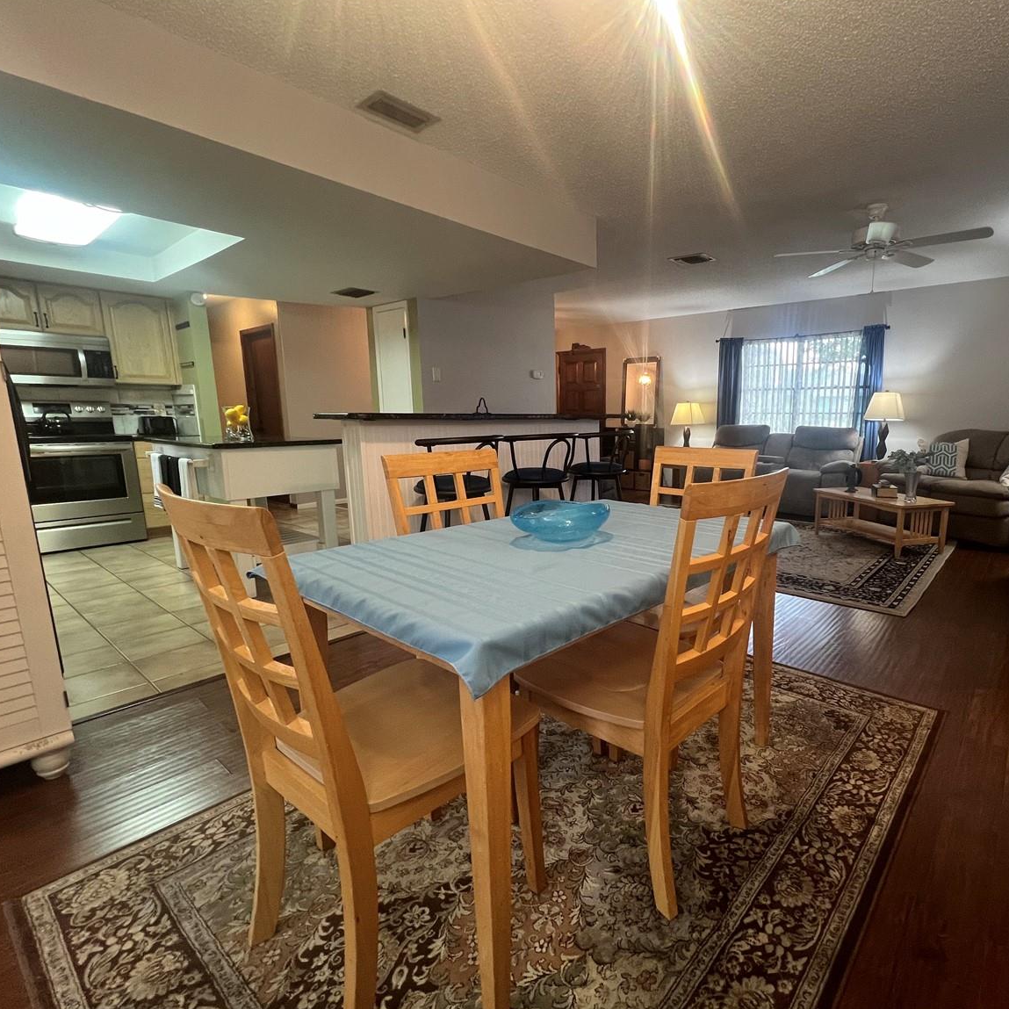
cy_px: 518
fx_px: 528
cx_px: 608
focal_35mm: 16
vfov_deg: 87.4
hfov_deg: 86.3
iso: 250
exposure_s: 1/60
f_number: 1.8
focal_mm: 1.57
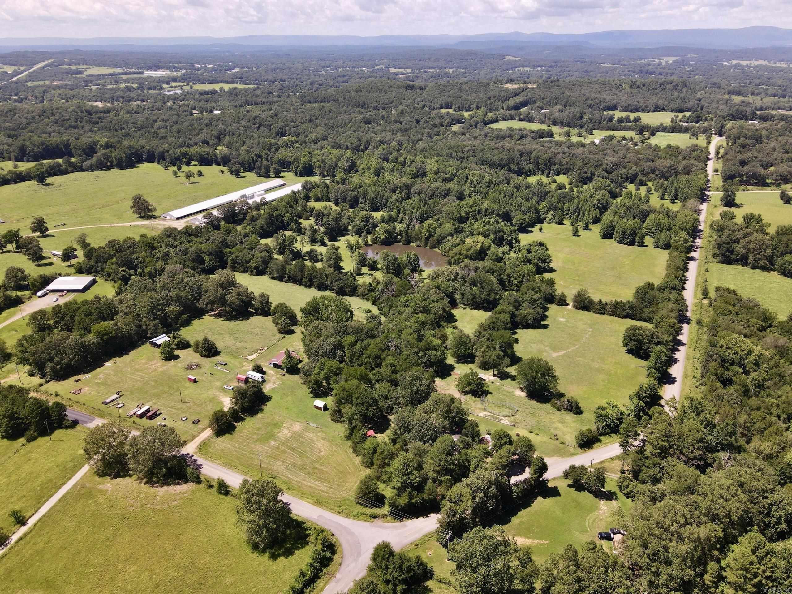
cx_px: 396
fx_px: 549
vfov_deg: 56.8
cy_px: 297
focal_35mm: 24
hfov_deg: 71.6
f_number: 2.8
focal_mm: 4.5
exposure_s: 1/15
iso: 240
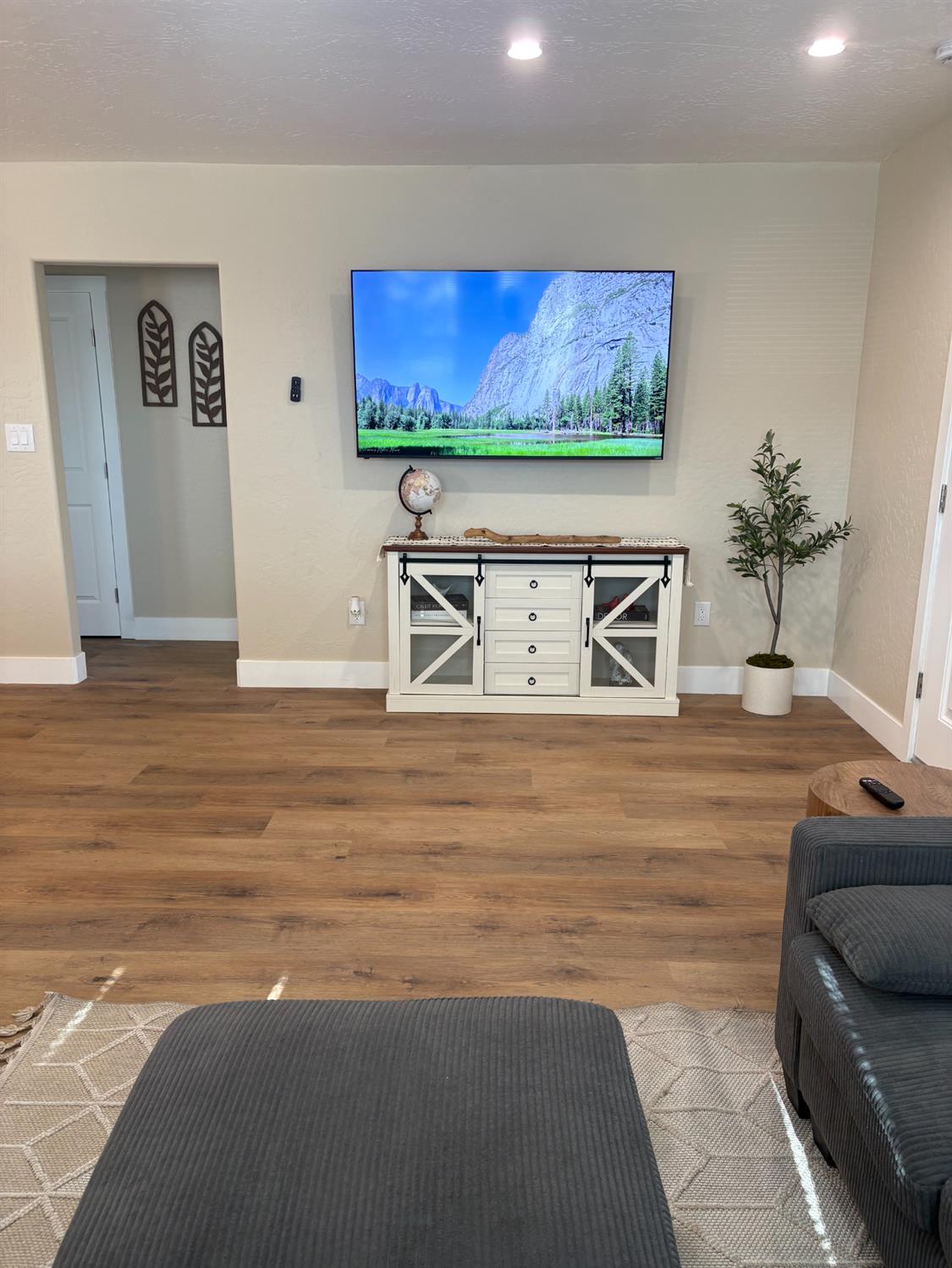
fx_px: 953
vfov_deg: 67.3
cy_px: 634
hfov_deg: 53.1
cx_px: 476
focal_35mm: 26
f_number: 1.6
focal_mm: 5.96
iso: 80
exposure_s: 1/60
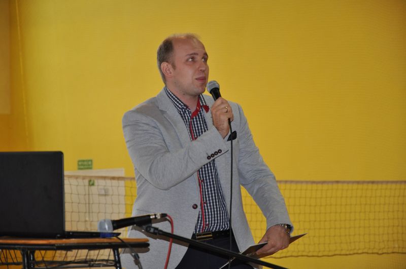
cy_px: 134
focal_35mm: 158
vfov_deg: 8.7
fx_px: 1774
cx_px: 203
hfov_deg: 13.1
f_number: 5.6
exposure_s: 1/60
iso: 800
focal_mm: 105
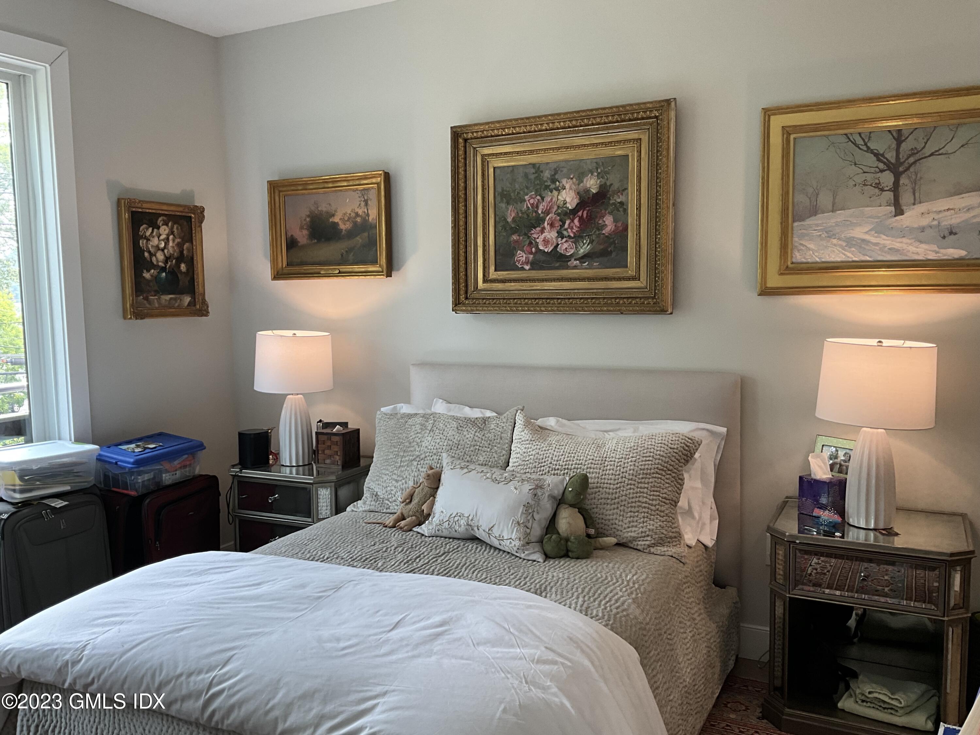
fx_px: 821
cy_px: 368
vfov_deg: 48.2
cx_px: 490
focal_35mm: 29
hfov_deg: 61.7
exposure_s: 1/120
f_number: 1.8
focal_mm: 3
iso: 50
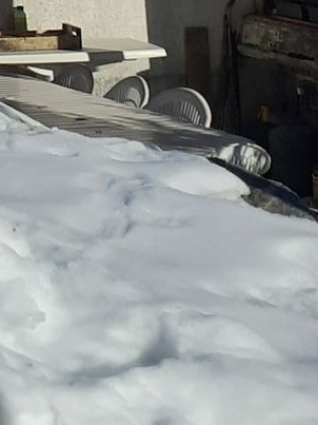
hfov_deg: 9.6
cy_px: -329
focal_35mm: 143
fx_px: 1752
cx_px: -342
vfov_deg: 12.6
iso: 40
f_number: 1.9
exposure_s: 1/3185
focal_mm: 3.6
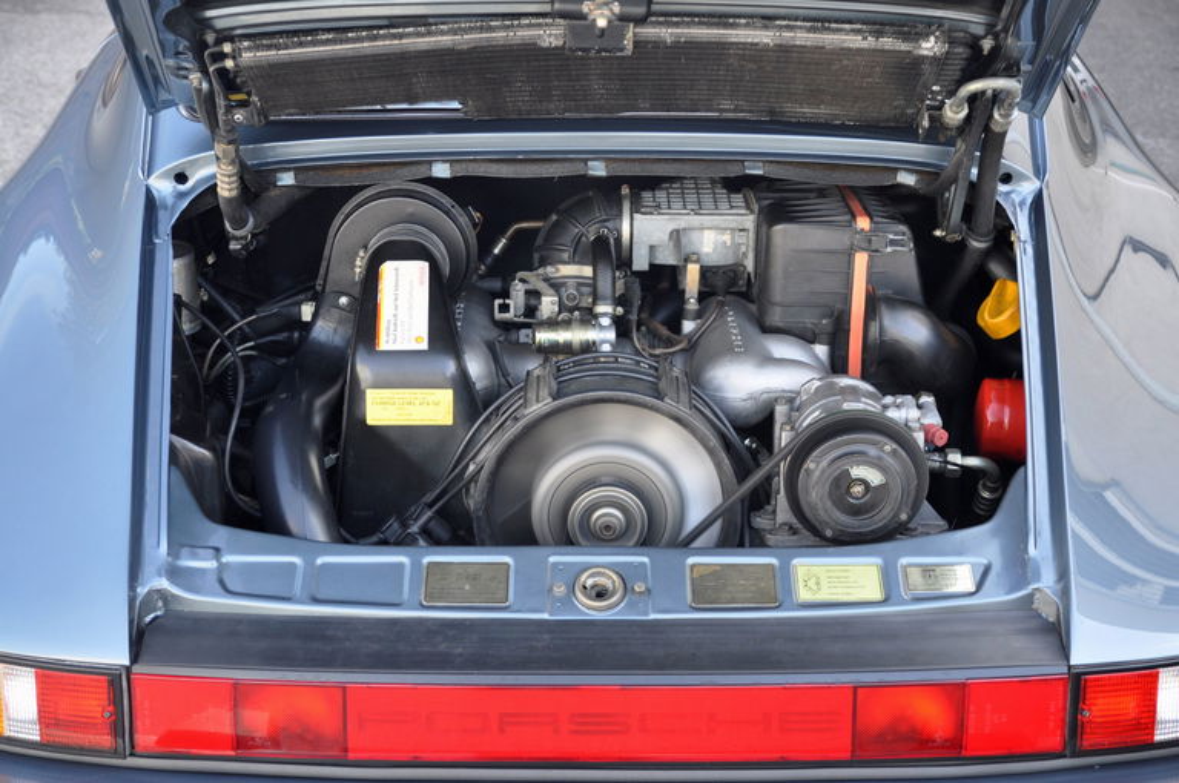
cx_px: 590
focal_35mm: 60
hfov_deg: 33.4
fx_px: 1962
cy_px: 392
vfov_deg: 22.6
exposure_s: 1/60
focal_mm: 40
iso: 500
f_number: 4.2
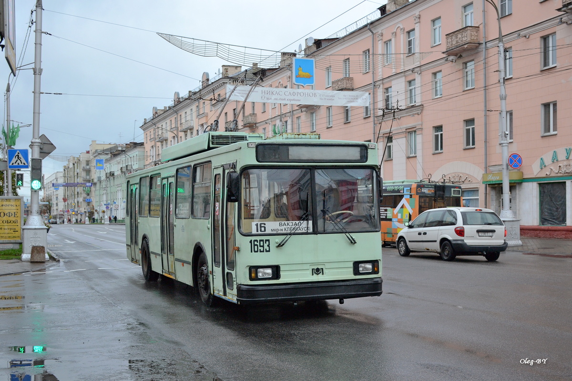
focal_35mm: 48
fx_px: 763
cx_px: 286
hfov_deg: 41.1
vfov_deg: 28.1
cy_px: 190
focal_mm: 32
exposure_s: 1/400
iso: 100
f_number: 5.6
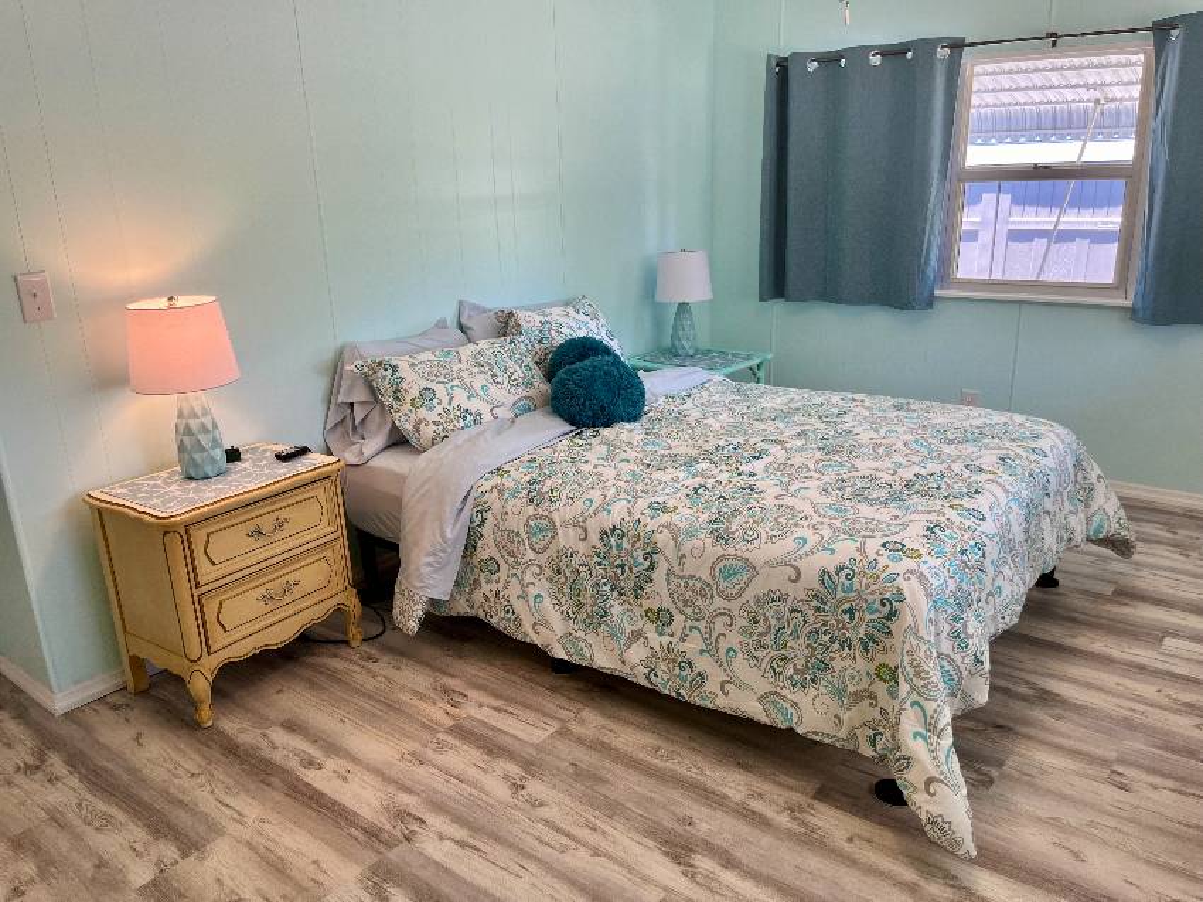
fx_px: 903
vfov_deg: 53.0
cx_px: 602
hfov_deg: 67.3
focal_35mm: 26
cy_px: 451
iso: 100
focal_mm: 5.1
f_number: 1.6
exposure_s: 1/120
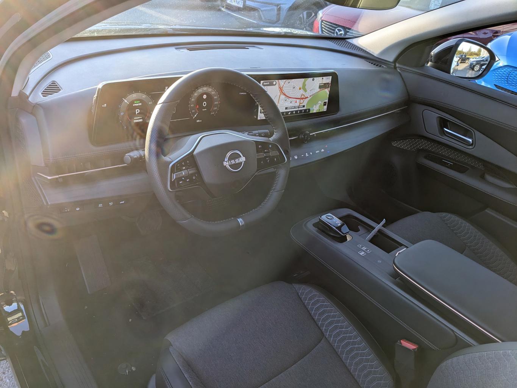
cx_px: 258
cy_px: 194
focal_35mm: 27
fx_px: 403
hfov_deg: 65.3
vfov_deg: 51.4
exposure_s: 1/153
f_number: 1.73
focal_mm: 4.38
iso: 44
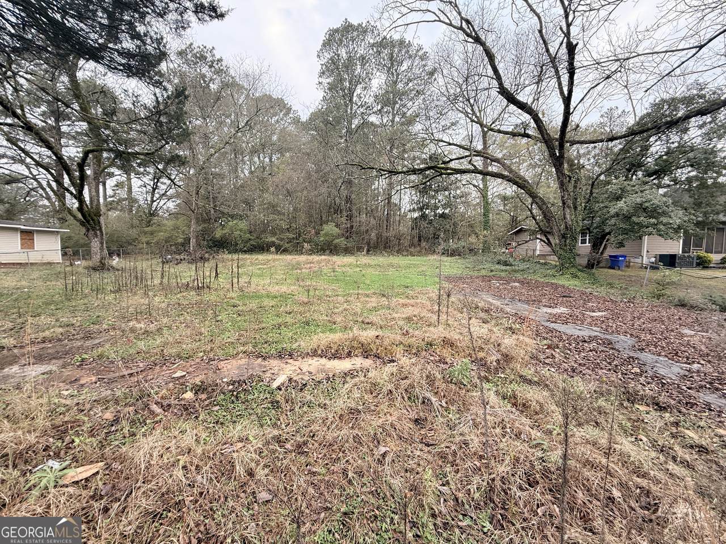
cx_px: 363
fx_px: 294
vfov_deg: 85.7
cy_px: 272
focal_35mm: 14
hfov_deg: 102.1
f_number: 2.2
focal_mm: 2.22
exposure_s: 1/99
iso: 64
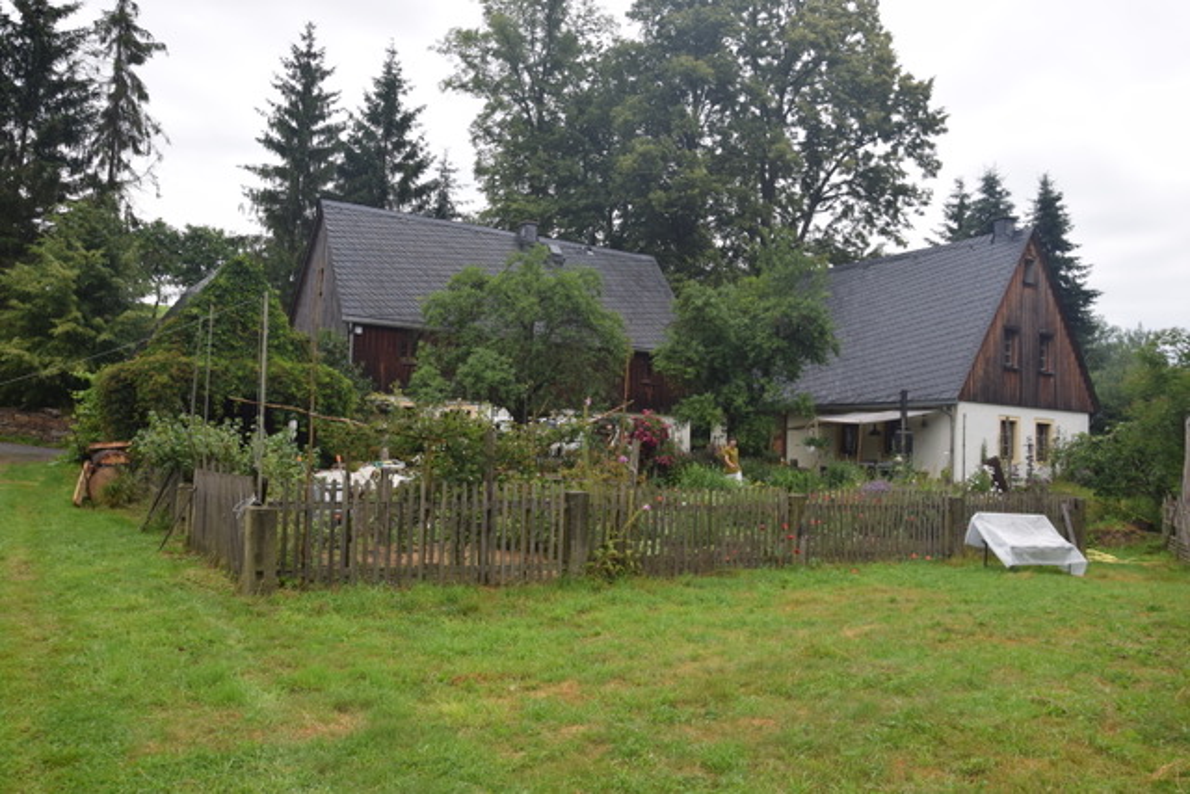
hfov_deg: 67.4
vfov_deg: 48.0
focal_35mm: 27
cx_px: 595
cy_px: 397
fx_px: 893
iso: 400
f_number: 7.1
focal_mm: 18
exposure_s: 1/200
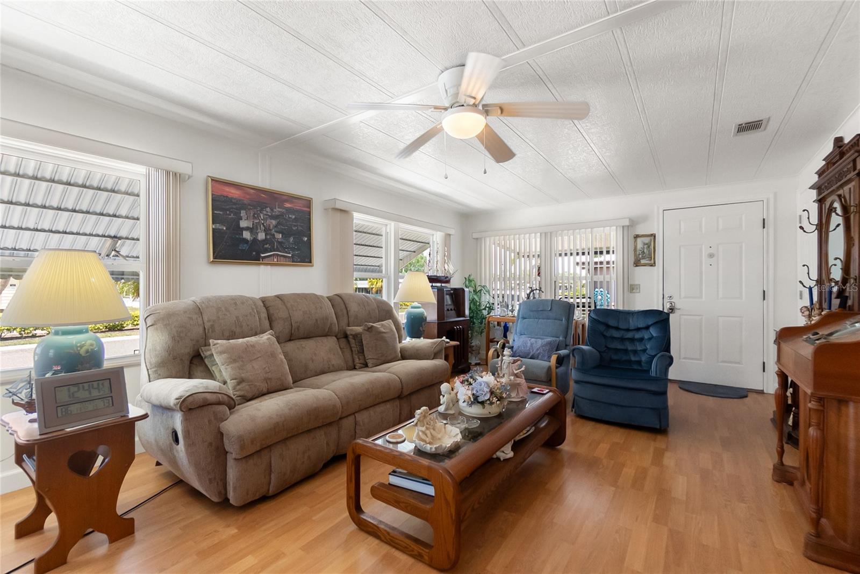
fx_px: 358
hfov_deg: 100.4
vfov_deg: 77.3
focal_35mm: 15
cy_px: 287
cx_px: 430
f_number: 4
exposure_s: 1/250
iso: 1600
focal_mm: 10
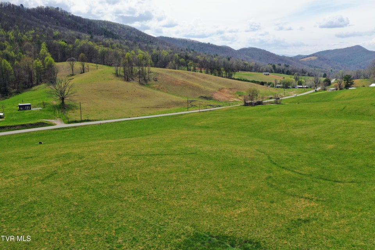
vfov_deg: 46.4
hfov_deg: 65.5
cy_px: 125
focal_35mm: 28
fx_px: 292
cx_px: 188
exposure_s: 1/320
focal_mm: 10.26
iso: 100
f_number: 5
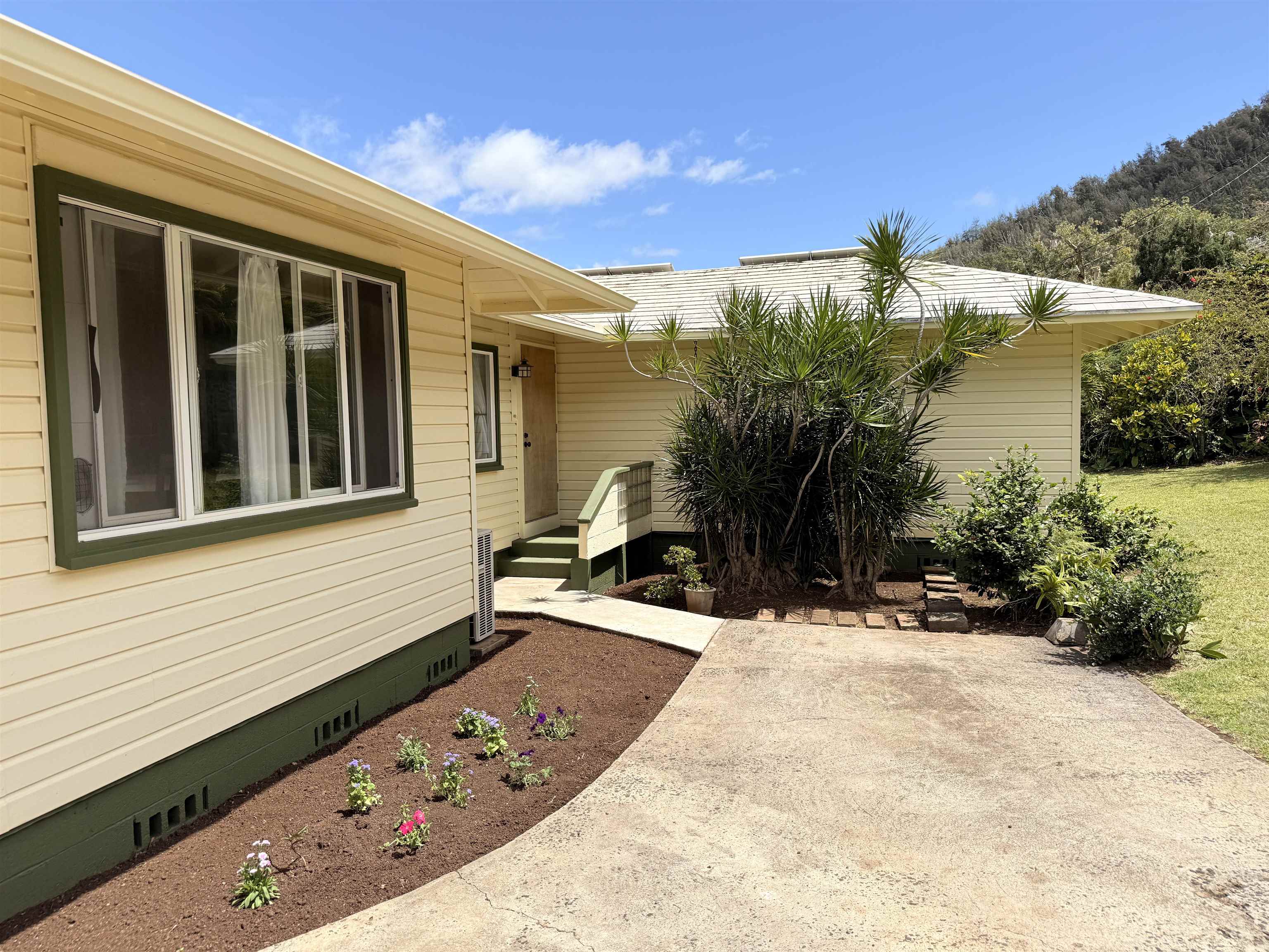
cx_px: 634
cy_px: 476
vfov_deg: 56.8
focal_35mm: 24
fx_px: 880
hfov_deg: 71.6
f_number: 1.78
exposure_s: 1/4673
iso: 80
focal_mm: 6.76
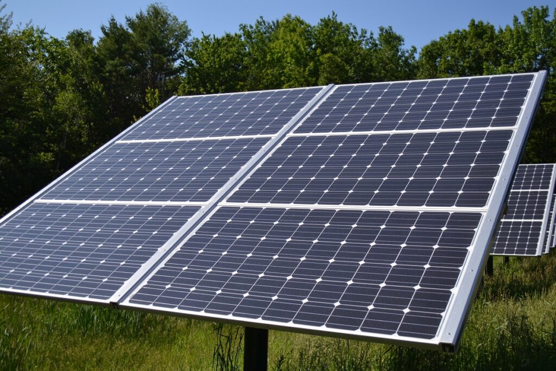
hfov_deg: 49.5
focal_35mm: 39
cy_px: 186
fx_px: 602
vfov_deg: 34.2
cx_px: 278
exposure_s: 1/800
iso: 100
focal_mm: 26
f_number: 4.2
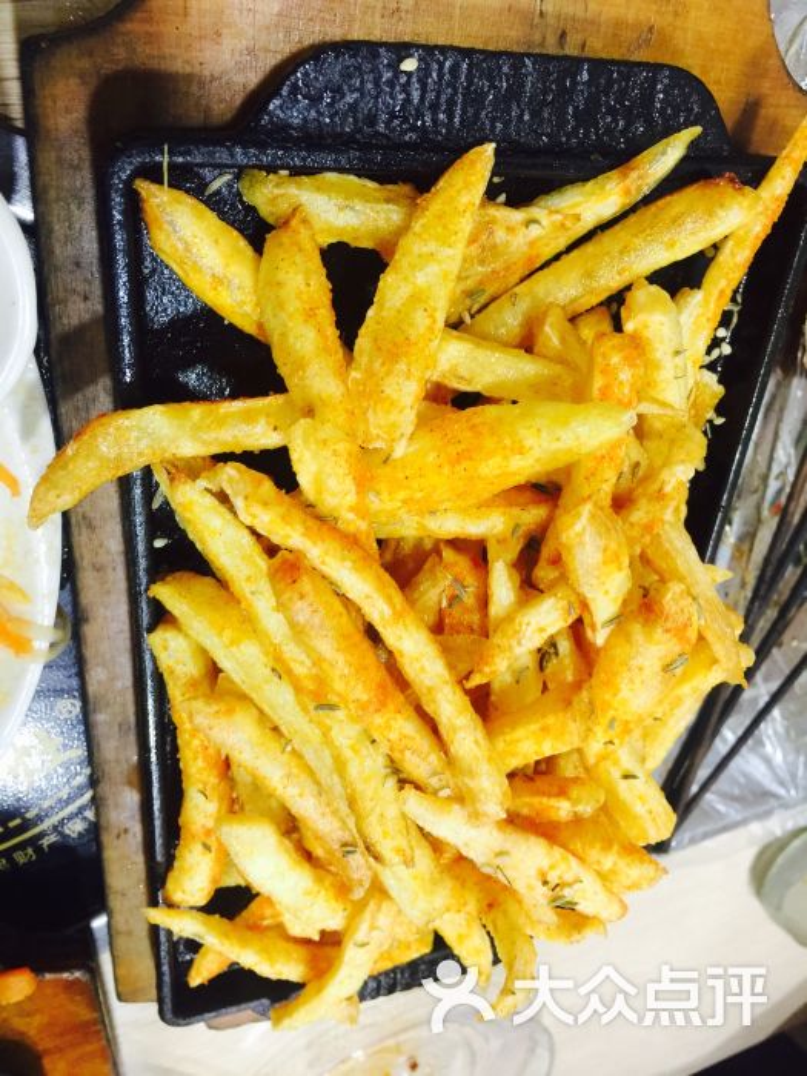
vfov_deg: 61.7
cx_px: 404
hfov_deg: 48.2
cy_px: 538
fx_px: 901
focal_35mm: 29
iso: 80
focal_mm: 4.15
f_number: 2.2
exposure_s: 1/17
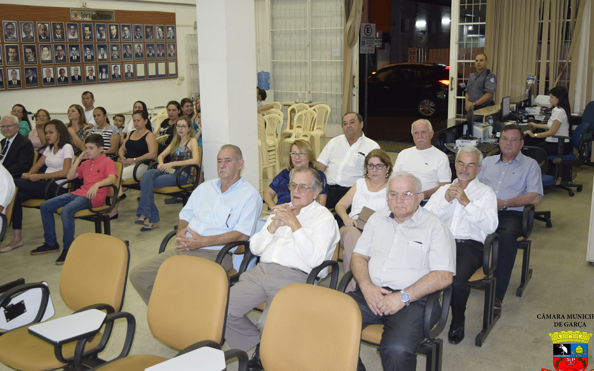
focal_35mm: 37
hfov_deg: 52.7
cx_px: 283
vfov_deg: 34.4
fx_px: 599
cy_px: 168
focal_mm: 22
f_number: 4
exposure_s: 1/60
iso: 720
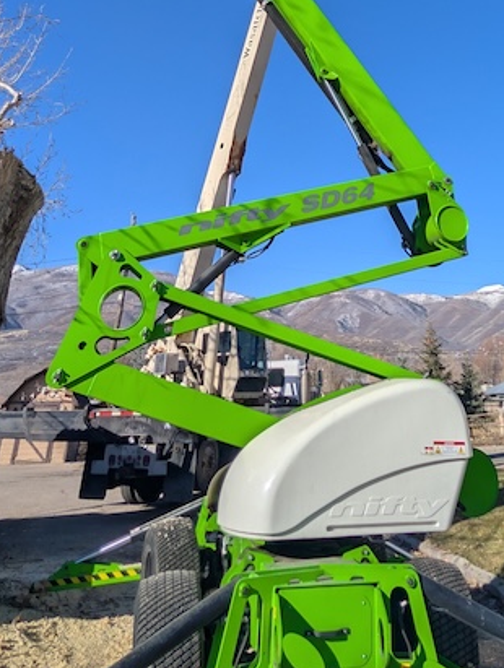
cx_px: 348
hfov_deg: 44.7
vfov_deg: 49.0
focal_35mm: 31
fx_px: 600
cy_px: 17
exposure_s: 1/5435
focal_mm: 2.02
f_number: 1.7
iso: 52
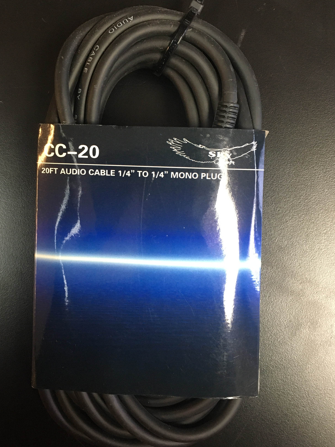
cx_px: 140
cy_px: 222
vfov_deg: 51.4
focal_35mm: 36
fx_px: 465
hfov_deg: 39.5
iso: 200
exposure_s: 1/24
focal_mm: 4.15
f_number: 2.2
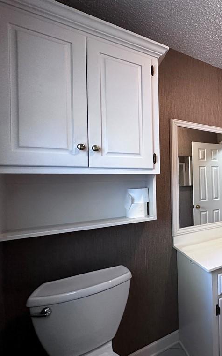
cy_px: 179
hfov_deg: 47.3
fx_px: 194
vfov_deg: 85.1
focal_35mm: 20
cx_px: 231
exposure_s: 1/60
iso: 500
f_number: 2.2
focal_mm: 2.22
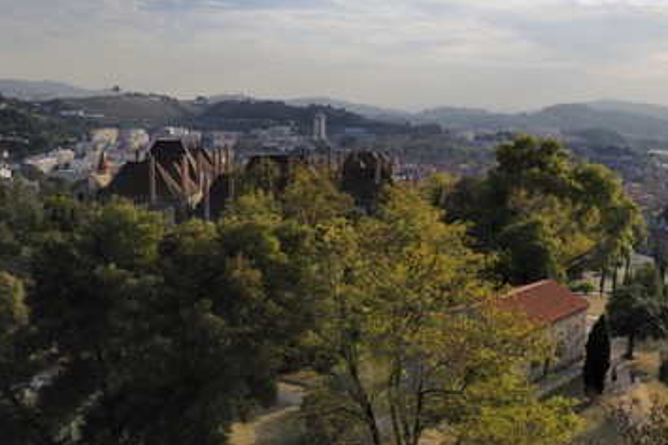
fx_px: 705
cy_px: 232
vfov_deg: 35.0
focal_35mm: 38
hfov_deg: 50.5
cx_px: 379
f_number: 11
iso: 400
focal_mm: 32
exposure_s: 1/160
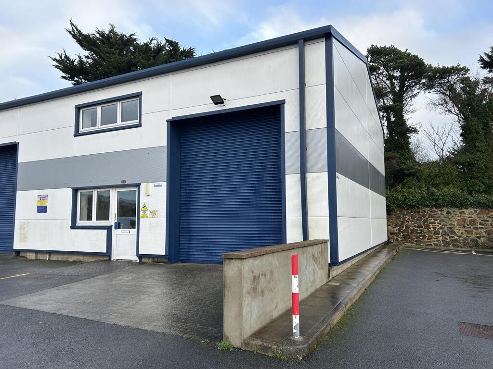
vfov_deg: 53.1
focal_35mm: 26
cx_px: 246
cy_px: 184
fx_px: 370
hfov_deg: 67.3
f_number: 1.5
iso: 50
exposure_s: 1/814
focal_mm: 5.7
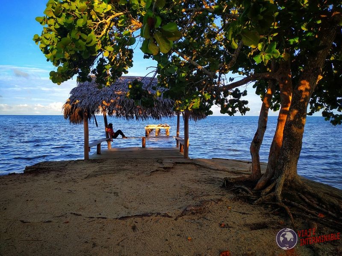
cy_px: 128
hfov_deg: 71.6
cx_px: 171
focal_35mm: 24
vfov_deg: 56.8
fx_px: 237
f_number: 1.9
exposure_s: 1/984
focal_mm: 3.94
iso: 160
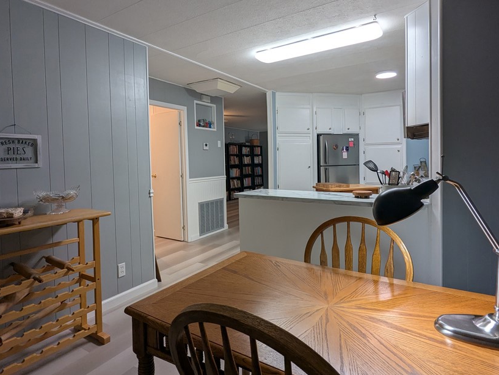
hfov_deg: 81.7
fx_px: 289
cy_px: 166
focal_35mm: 20
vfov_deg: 65.8
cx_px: 246
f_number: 2.2
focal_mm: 2.35
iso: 61
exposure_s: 1/40
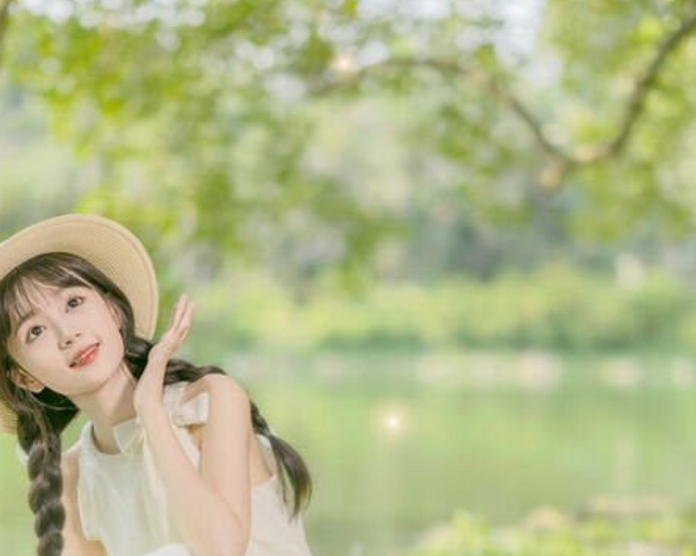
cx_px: 340
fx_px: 2286
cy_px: 525
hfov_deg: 17.3
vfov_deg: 13.7
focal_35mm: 111
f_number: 1.2
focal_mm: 50
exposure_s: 1/2500
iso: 100
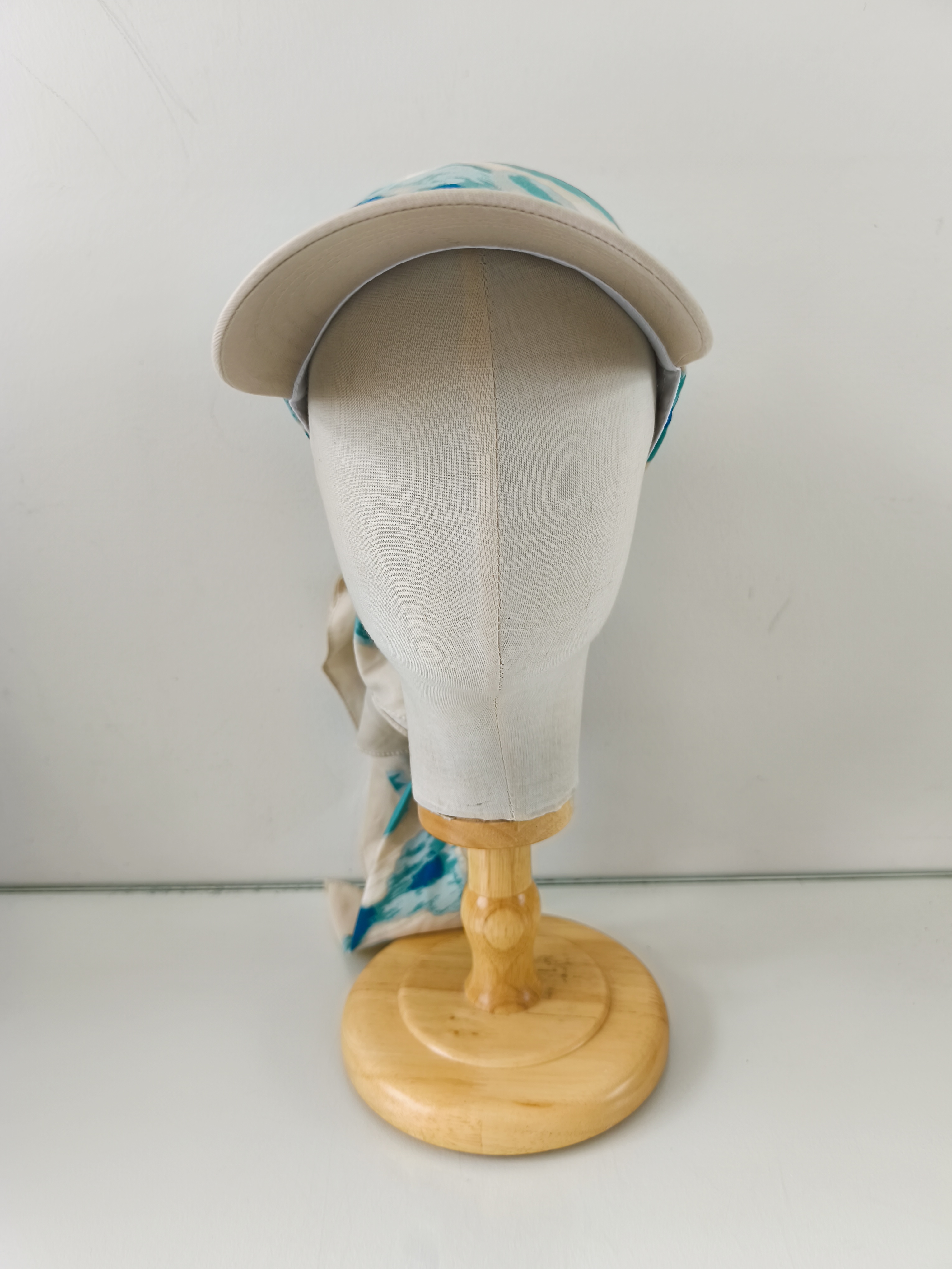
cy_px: 634
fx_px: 843
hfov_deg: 58.9
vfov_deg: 73.9
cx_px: 476
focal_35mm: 23
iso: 64
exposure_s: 1/30
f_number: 1.65
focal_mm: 6.14
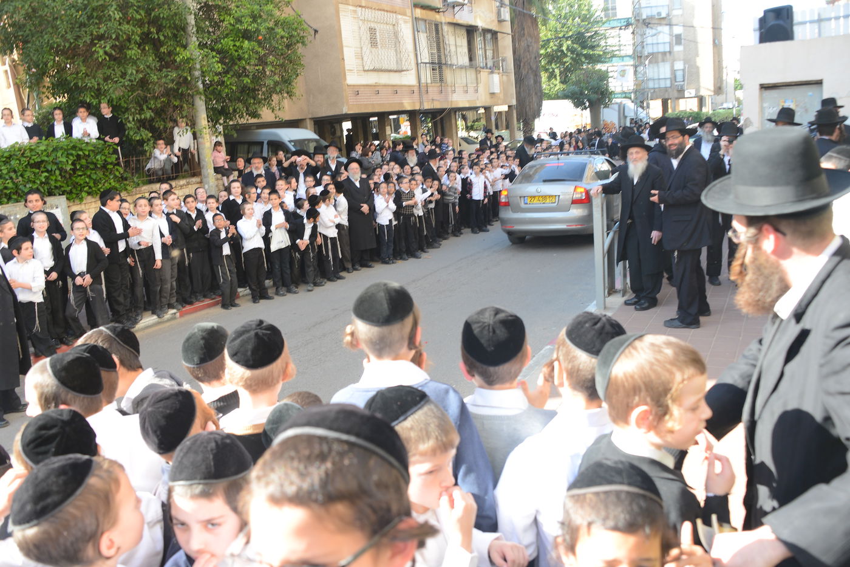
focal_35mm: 28
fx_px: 661
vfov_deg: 46.4
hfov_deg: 65.5
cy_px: 284
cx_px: 425
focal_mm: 28
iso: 500
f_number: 5
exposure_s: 1/250
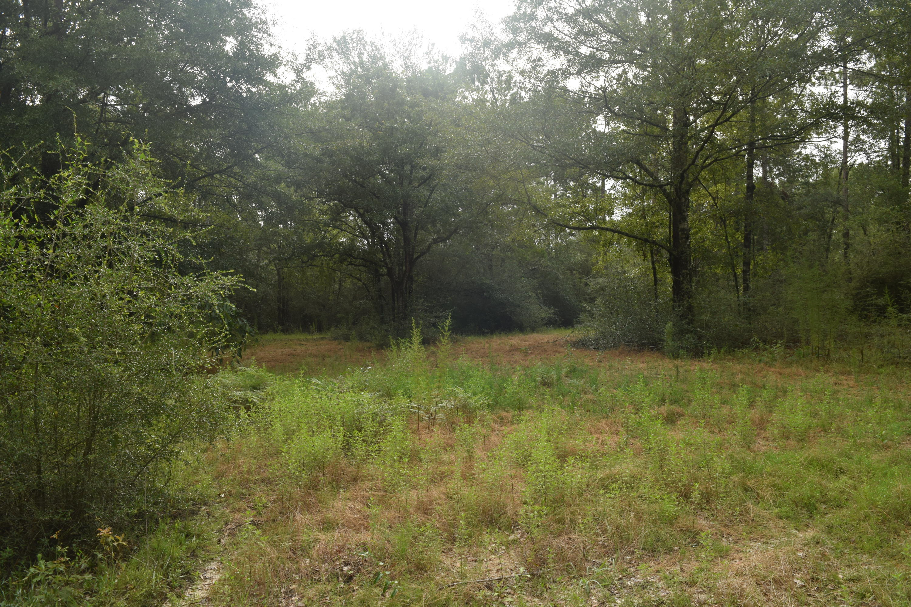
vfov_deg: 47.9
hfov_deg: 67.4
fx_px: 683
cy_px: 304
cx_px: 456
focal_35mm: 27
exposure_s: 1/160
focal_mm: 18
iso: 100
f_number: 6.3
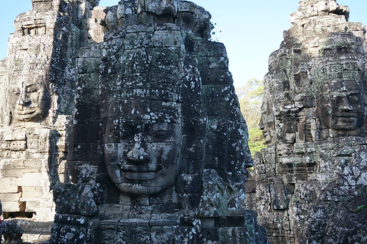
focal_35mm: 34
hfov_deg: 55.2
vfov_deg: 38.3
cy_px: 122
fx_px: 351
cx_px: 184
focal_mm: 23
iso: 100
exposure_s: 1/80
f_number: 5.6
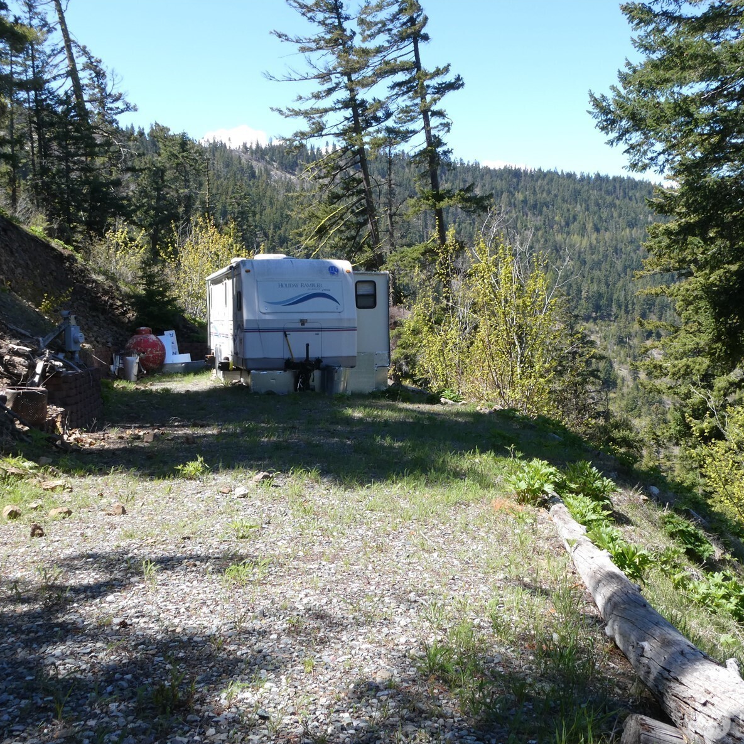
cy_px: 371
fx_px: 900
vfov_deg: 44.9
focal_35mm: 37
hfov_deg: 44.9
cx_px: 357
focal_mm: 5.4
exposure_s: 1/125
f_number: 5.6
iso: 80
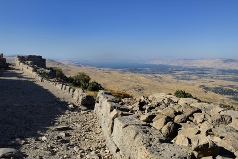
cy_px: 80
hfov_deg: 53.1
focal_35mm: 36
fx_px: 238
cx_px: 119
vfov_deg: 36.9
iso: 200
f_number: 13
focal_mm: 36
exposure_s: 1/320
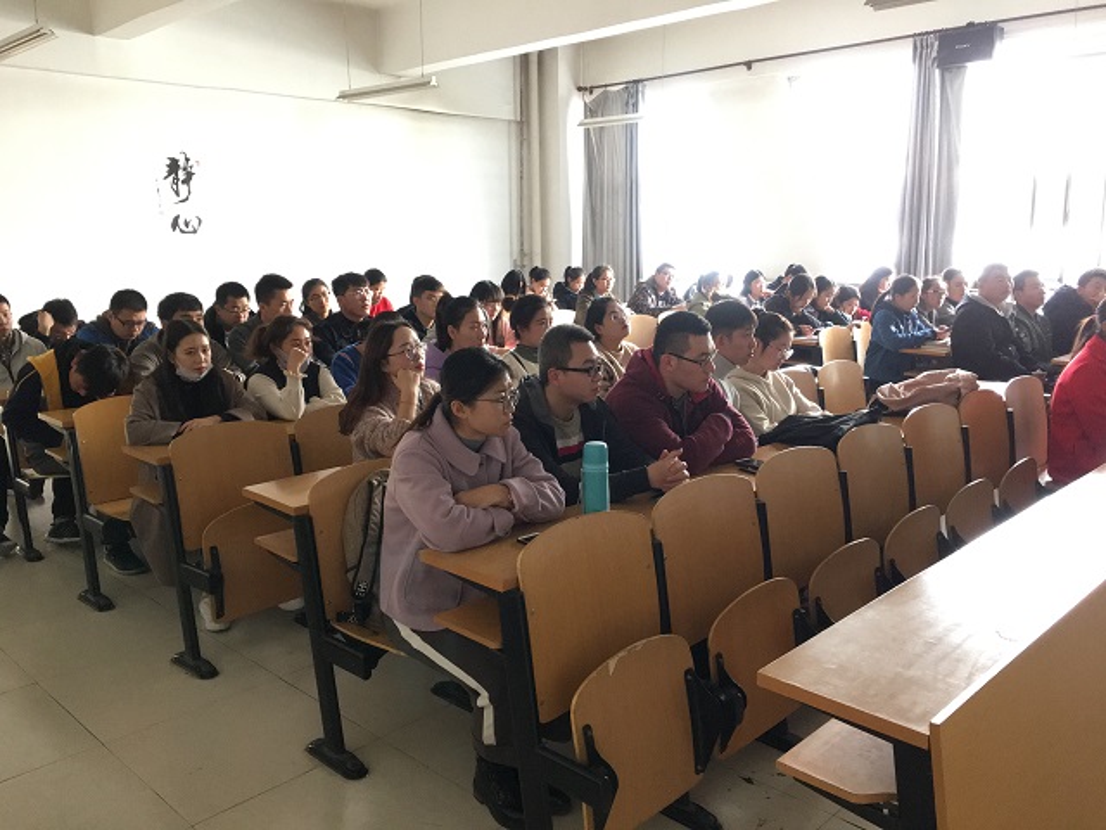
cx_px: 553
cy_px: 415
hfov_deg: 61.7
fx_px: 927
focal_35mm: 29
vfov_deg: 48.2
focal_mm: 4.15
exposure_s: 1/33
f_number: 2.2
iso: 250
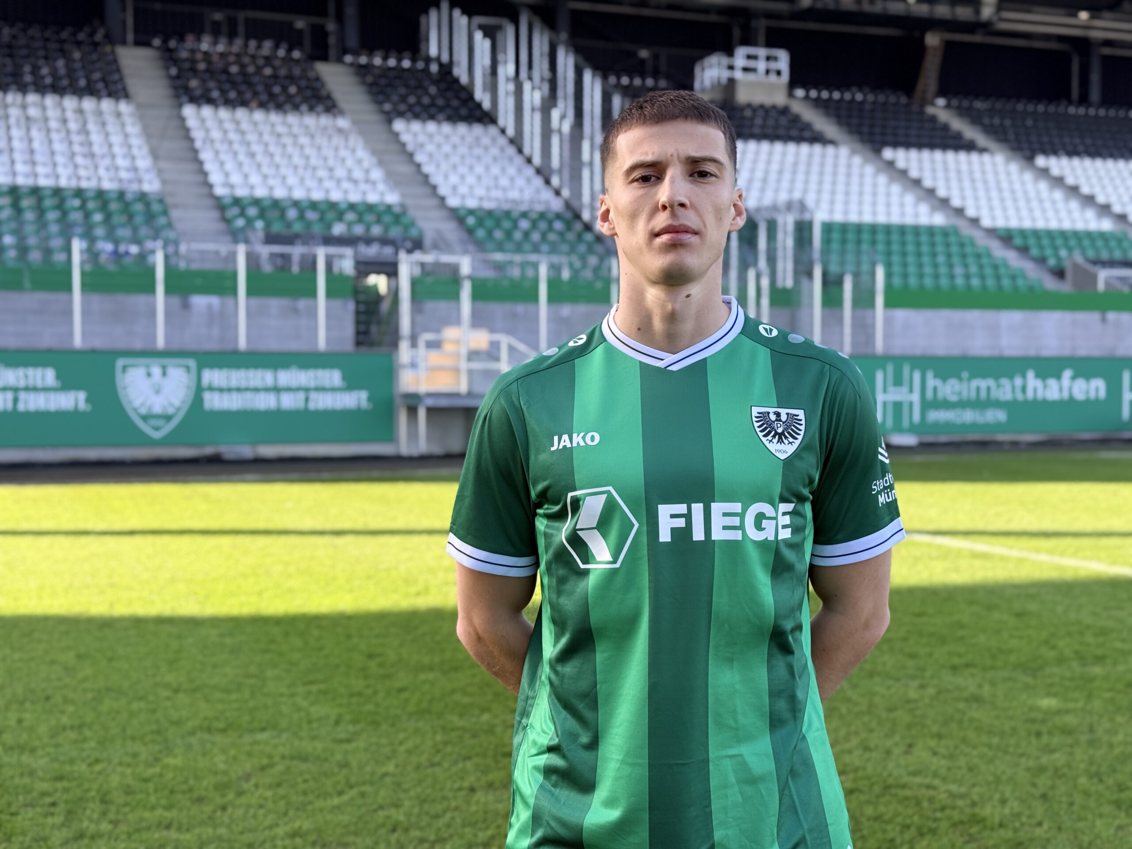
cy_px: 424
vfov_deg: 30.3
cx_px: 566
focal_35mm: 48
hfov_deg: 39.7
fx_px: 1570
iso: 64
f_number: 1.78
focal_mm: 6.76
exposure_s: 1/706
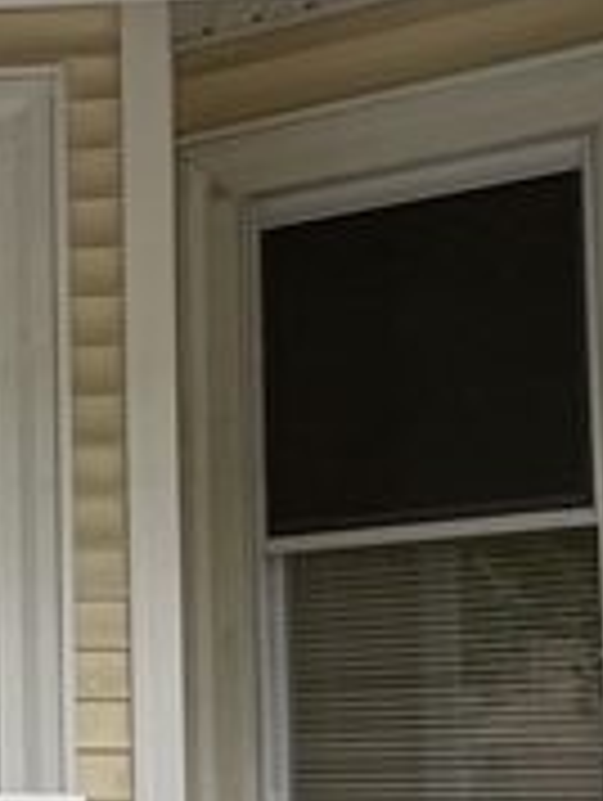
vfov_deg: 17.5
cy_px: 531
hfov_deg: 12.3
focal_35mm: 112
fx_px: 2595
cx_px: -446
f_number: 1.6
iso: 32
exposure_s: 1/543
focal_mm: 4.2
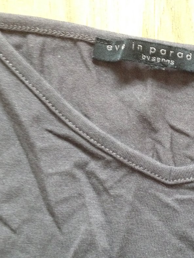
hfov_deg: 24.5
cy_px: 118
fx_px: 441
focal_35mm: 59
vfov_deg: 32.7
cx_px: 148
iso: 250
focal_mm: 4.28
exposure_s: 1/20
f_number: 2.4
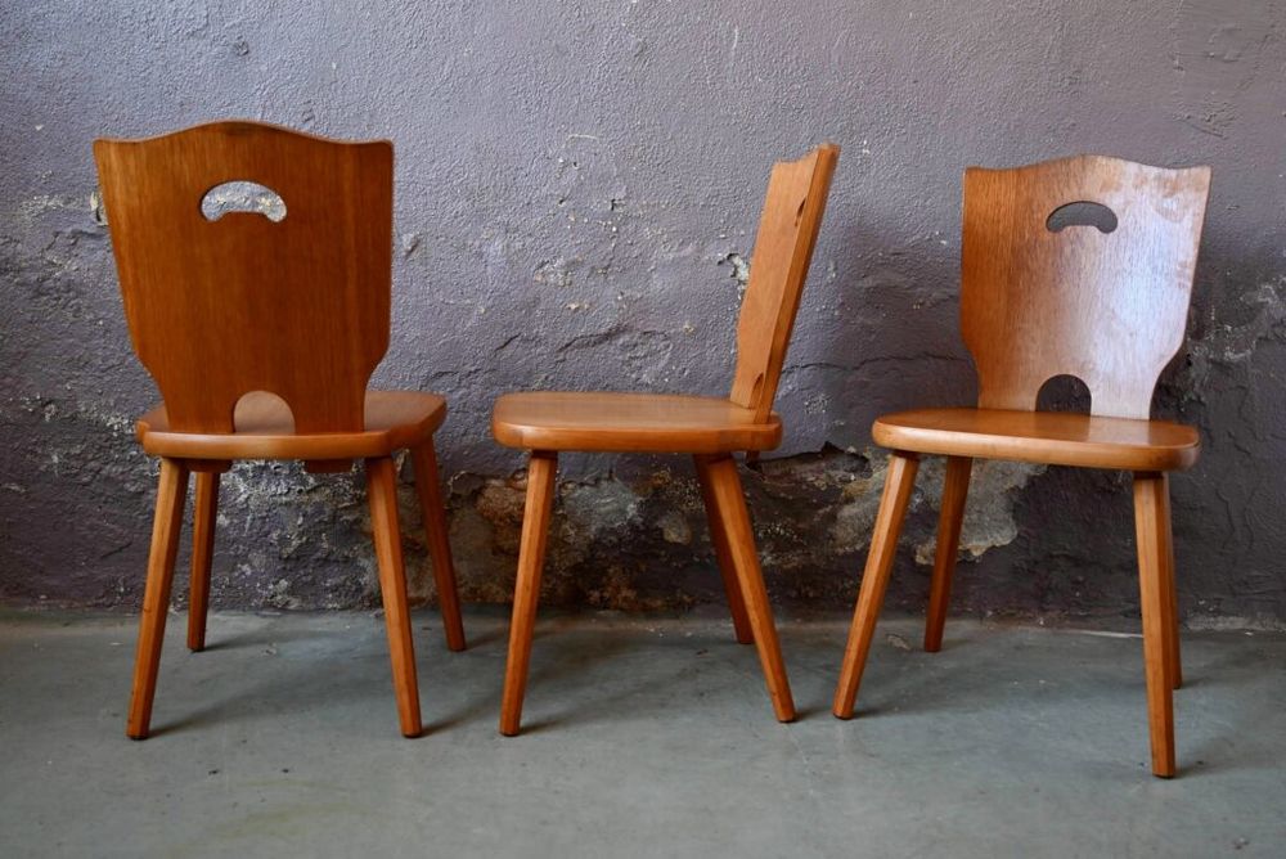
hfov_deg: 54.4
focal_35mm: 35
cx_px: 643
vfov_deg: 37.9
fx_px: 1251
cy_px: 430
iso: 500
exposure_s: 1/40
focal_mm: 35
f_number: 4
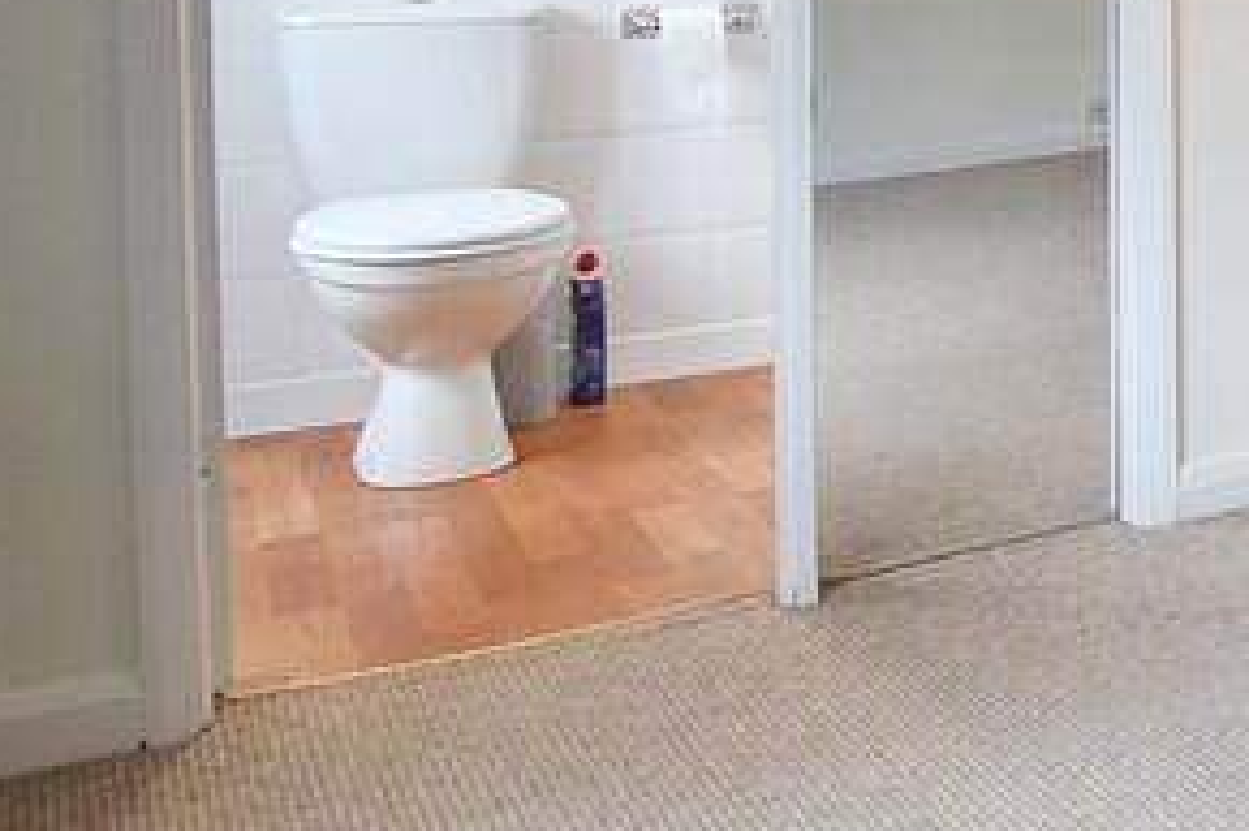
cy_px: -110
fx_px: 1838
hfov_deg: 23.8
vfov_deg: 23.7
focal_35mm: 53
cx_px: 2110
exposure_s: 1/25
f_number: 4.5
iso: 100
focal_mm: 10
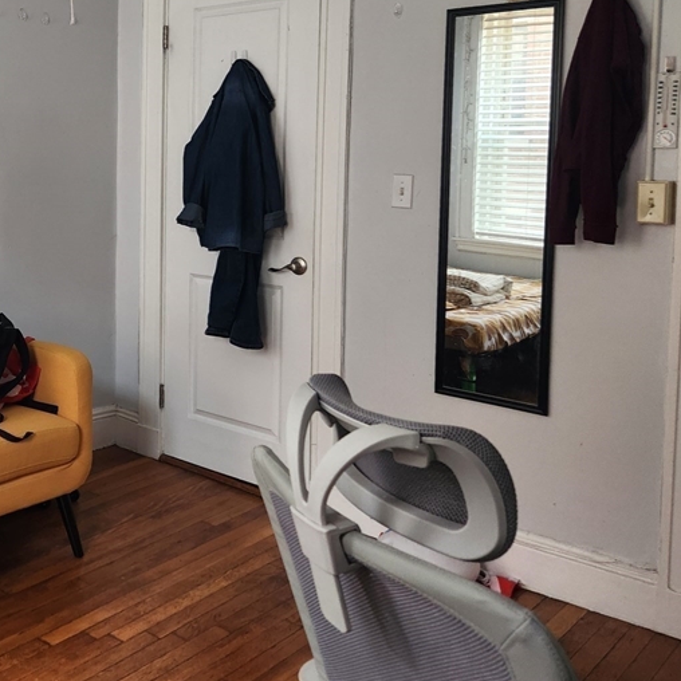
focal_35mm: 41
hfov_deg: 37.4
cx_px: 31
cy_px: 219
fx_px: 913
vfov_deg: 40.3
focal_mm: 5.4
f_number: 1.8
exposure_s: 1/120
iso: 160
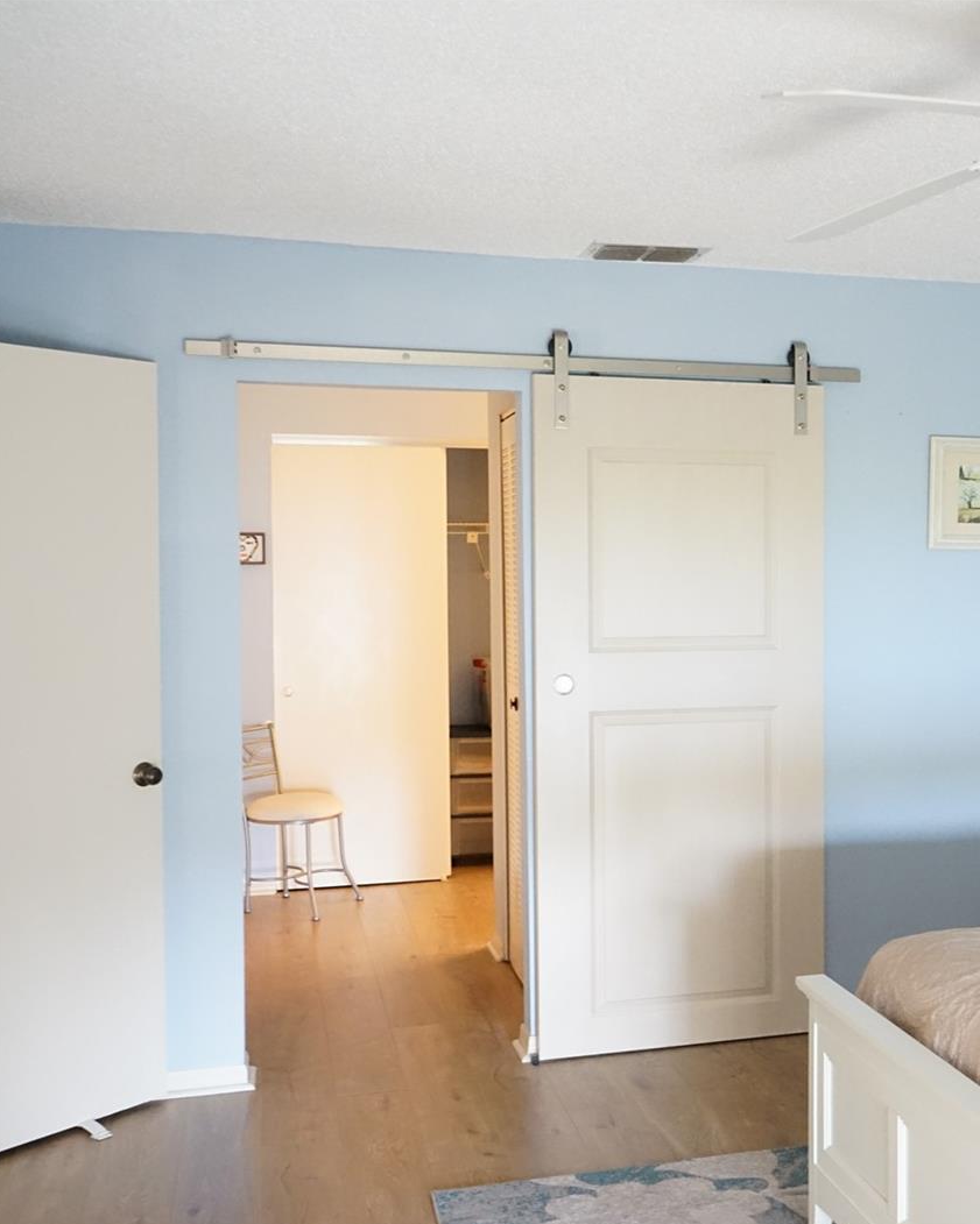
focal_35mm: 40
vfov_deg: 45.8
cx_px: 738
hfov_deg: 36.5
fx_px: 1450
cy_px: 614
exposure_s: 1/25
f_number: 6.3
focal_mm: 28
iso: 6400
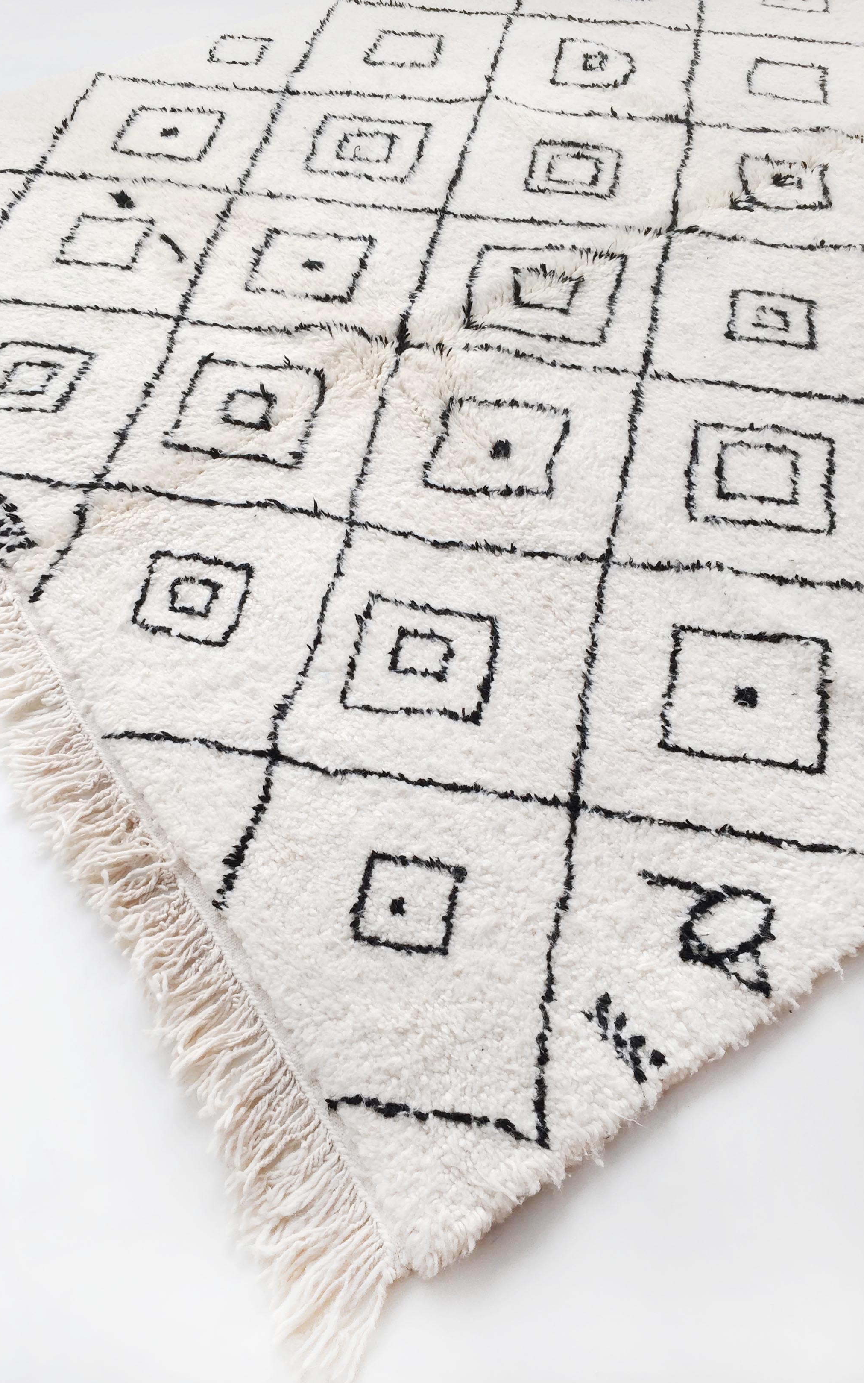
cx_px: 360
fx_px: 1168
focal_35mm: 31
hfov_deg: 40.5
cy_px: 696
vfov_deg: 61.2
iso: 32
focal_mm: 4.15
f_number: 2.2
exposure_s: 1/100
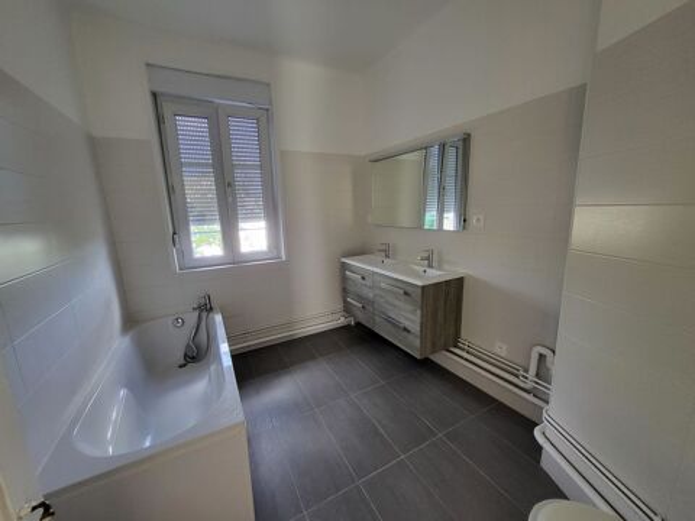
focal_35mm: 13
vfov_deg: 89.9
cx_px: 348
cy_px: 260
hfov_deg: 106.2
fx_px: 261
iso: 250
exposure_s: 1/50
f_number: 2.2
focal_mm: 1.74
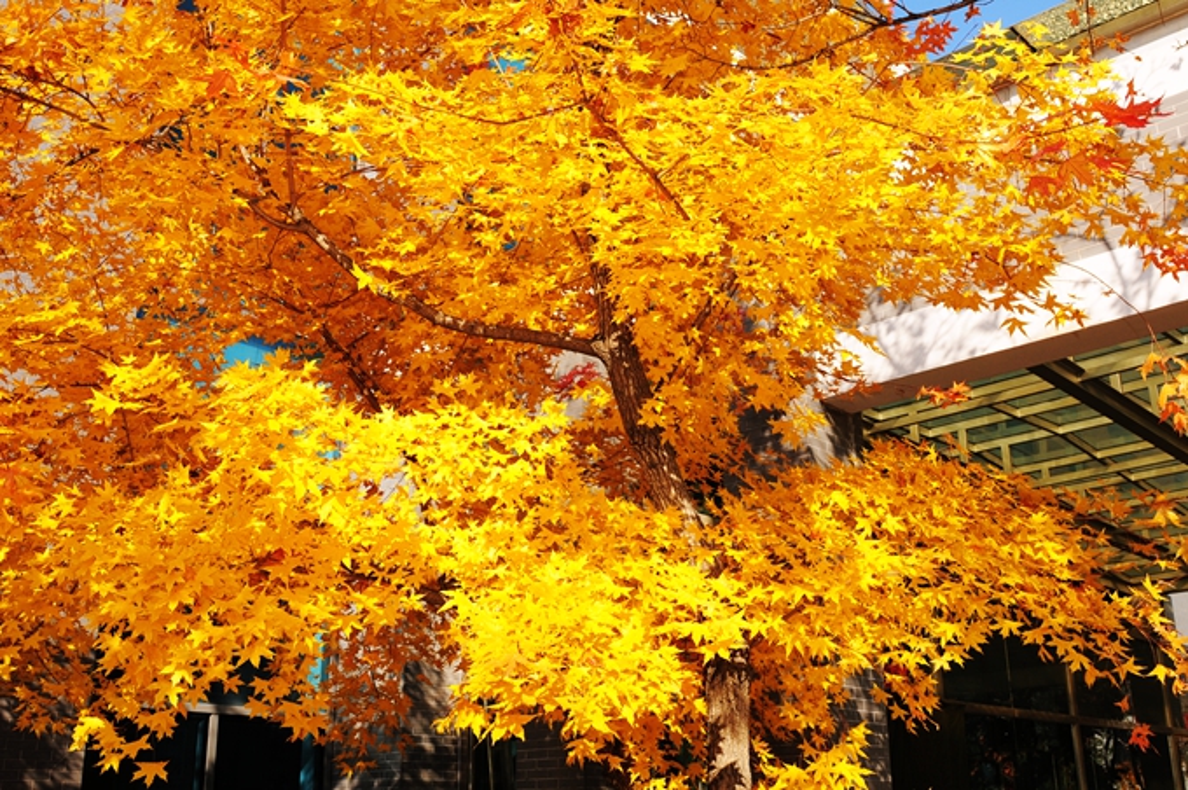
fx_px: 1187
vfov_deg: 36.8
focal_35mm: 36
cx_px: 594
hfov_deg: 53.2
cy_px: 395
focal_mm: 24
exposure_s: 1/250
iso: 200
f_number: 9
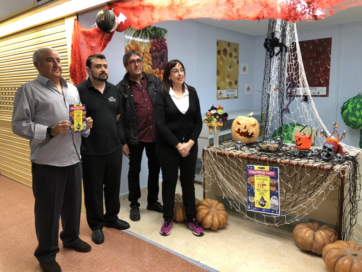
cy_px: 136
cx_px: 181
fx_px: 293
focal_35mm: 28
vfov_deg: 49.7
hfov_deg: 63.4
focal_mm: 3.99
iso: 40
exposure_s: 1/17
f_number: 1.8
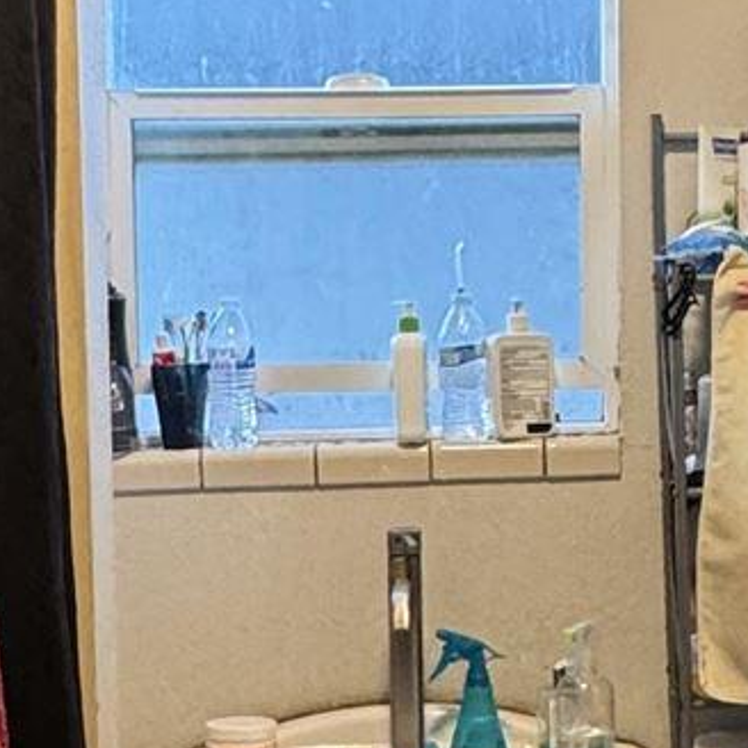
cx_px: 536
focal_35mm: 87
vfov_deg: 19.9
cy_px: 374
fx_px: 2127
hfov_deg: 19.8
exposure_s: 1/60
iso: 250
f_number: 2.2
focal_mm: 2.22
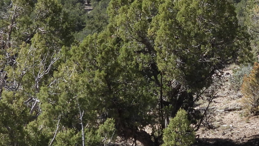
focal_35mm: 233
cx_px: 181
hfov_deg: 9.2
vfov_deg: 5.2
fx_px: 1600
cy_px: -48
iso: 100
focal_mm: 12.5
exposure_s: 1/800
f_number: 3.5
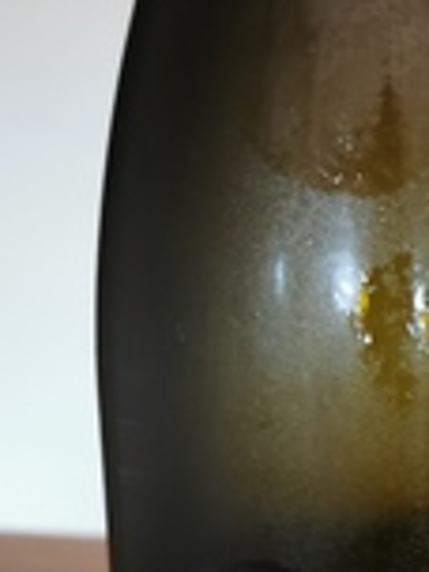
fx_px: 1272
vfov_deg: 24.7
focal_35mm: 77
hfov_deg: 18.6
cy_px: 499
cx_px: 446
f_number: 1.8
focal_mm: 5.58
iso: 400
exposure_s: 1/25
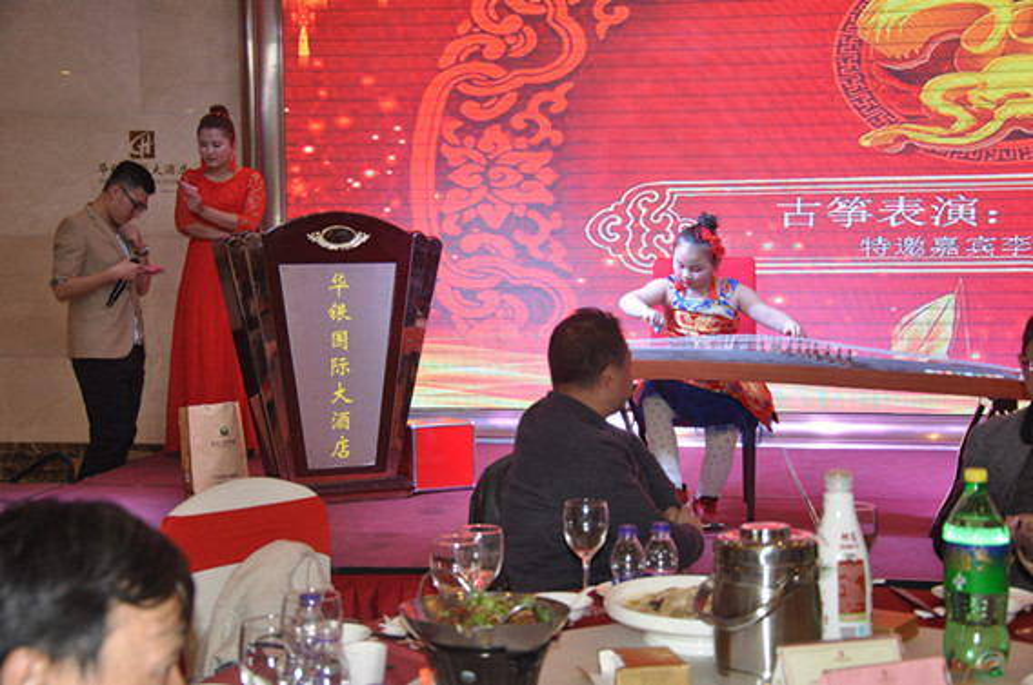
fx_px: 1504
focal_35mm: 52
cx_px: 516
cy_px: 342
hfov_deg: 37.9
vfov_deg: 25.7
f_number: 4.5
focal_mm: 35
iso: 1000
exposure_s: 1/160
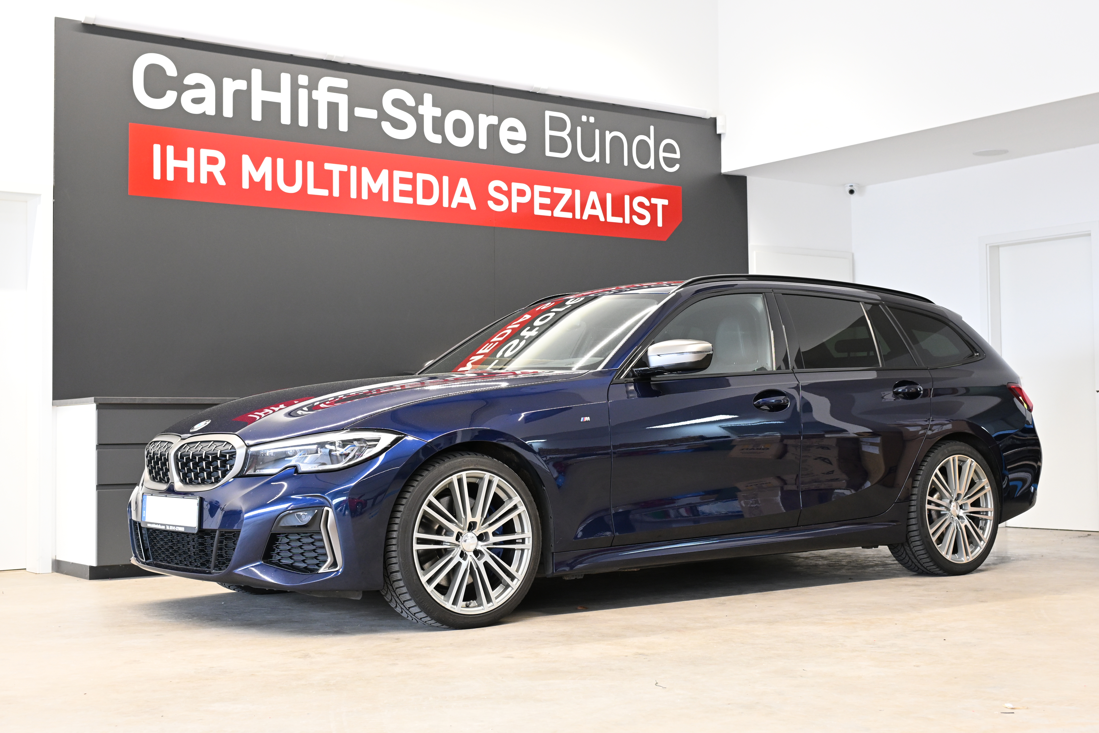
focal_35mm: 47
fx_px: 1442
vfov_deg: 28.5
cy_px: 366
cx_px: 550
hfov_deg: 41.7
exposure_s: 1/60
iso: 1000
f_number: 5
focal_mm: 31.5
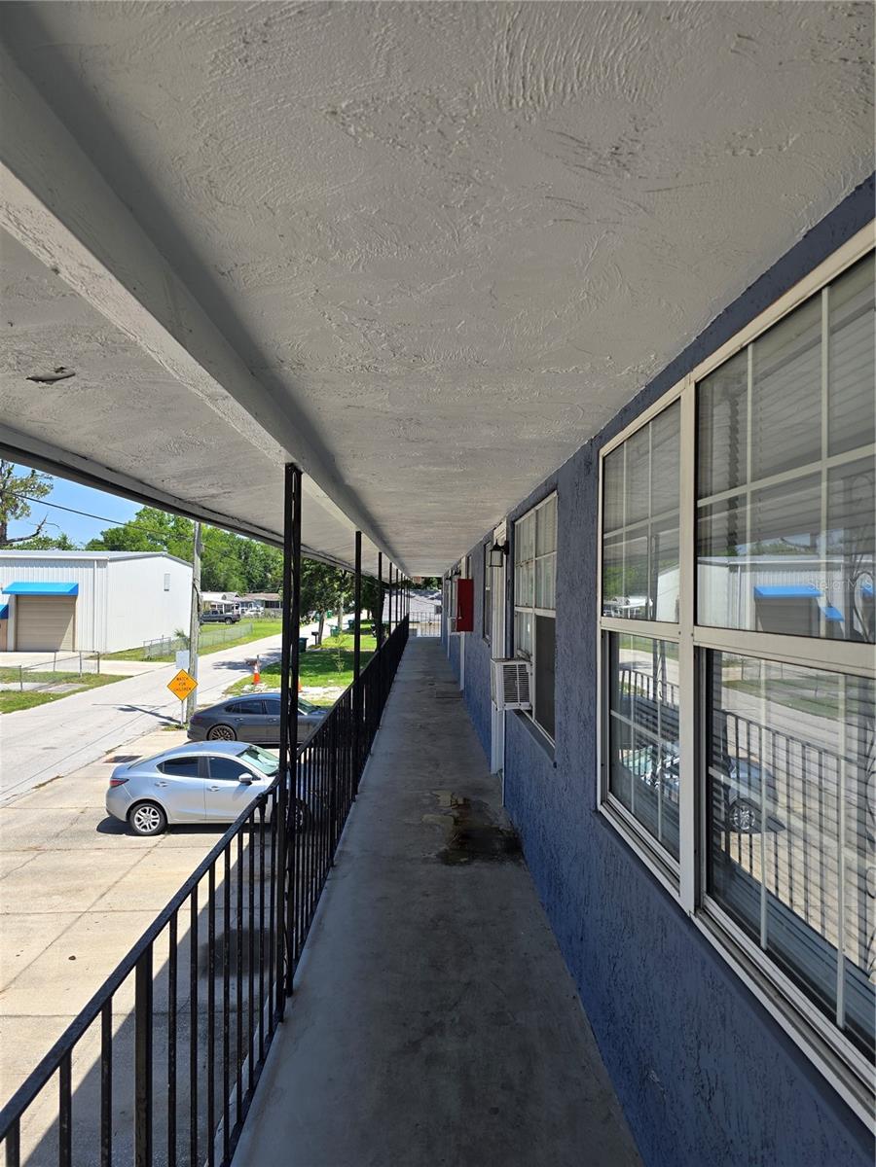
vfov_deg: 73.9
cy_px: 584
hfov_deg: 58.9
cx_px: 438
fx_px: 776
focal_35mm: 23
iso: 12
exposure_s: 1/461
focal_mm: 6.3
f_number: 1.7
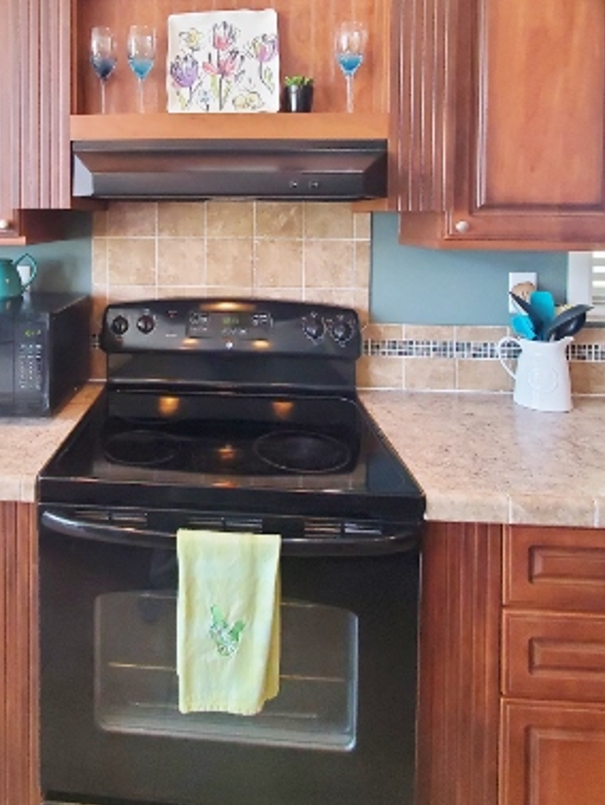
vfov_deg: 72.8
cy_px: 236
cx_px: 194
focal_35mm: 22
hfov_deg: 59.5
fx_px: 512
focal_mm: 1.8
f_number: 2.2
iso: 320
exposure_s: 1/60
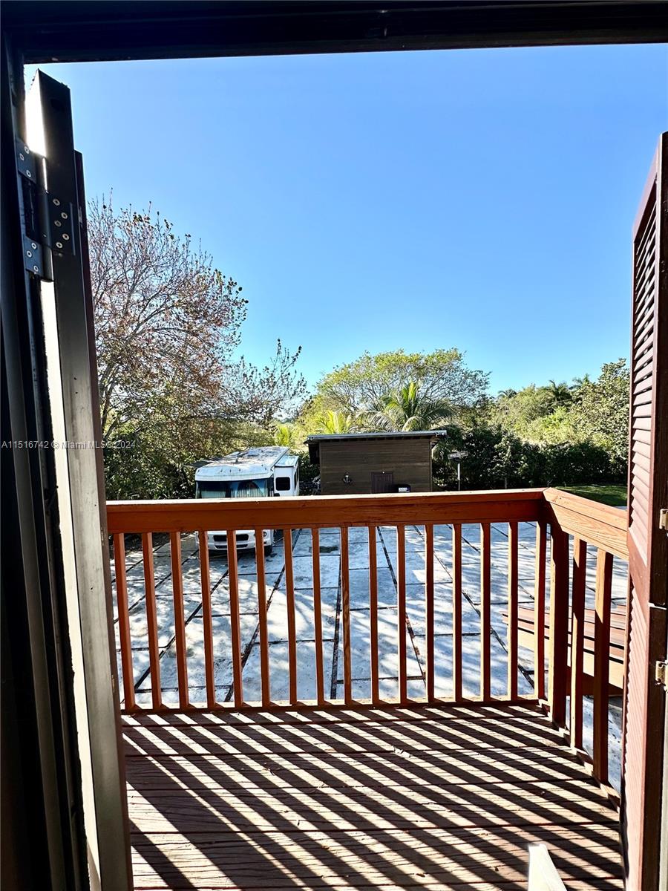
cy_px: 446
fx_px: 360
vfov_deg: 102.1
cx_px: 334
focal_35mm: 14
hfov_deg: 85.7
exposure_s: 1/1092
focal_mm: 2.22
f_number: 2.2
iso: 40
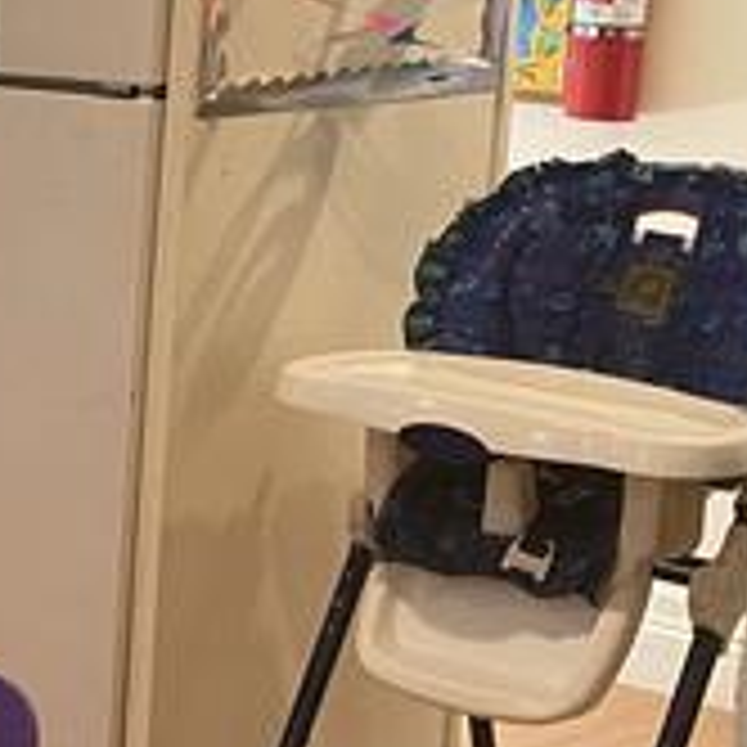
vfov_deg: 15.7
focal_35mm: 111
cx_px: -788
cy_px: 266
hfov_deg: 13.3
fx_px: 2710
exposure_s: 1/60
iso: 200
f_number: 1.8
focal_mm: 4.25
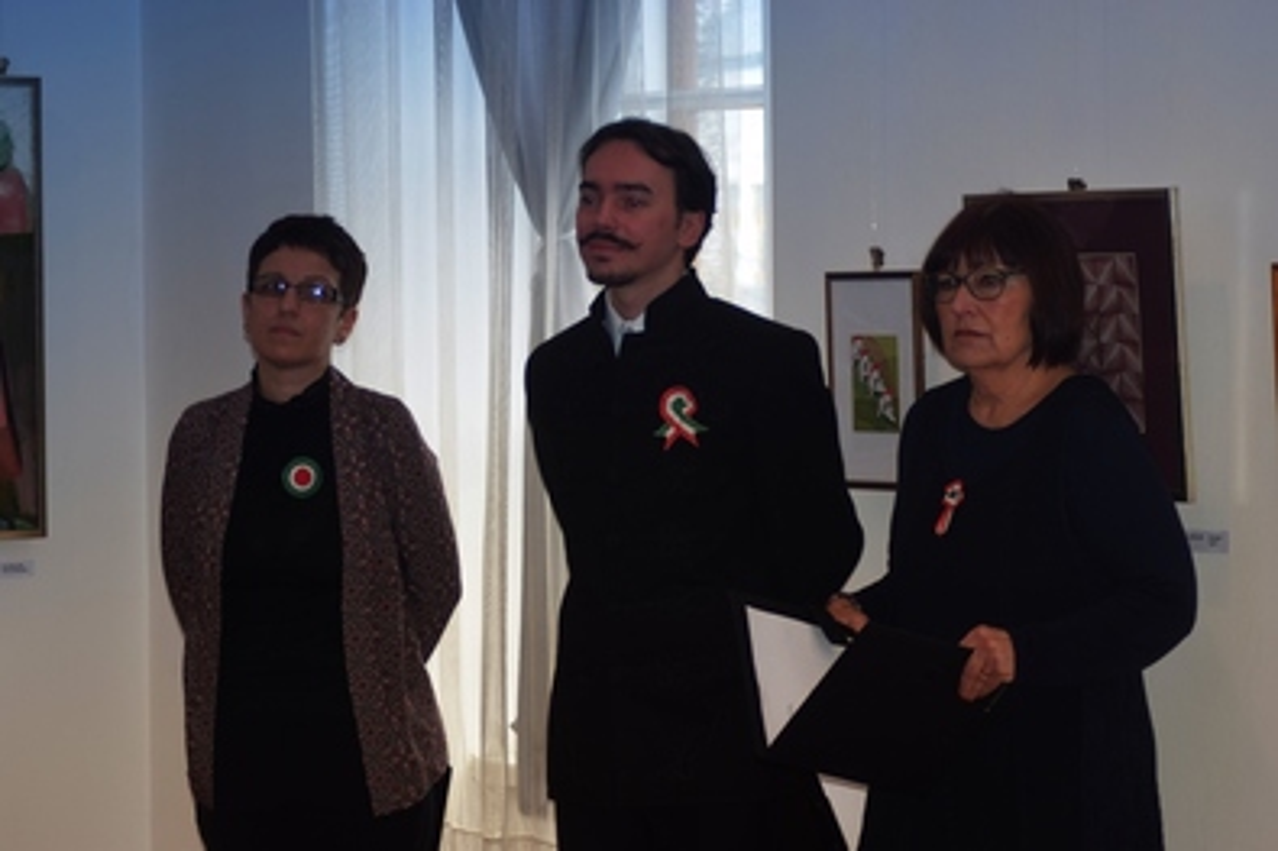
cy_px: 426
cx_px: 639
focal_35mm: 123
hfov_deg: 16.7
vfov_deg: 11.1
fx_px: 4364
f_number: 4
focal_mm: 82
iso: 400
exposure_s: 1/80
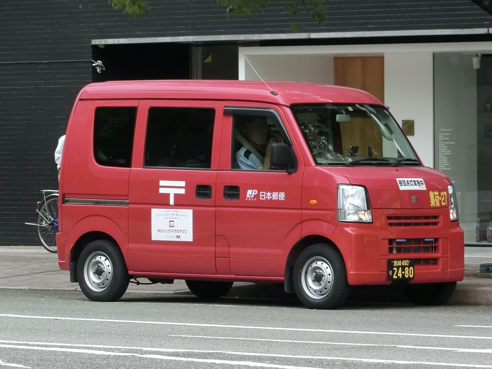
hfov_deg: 9.0
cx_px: 246
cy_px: 184
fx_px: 3127
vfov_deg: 6.8
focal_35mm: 220
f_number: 5.9
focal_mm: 39.3
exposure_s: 1/250
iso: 800
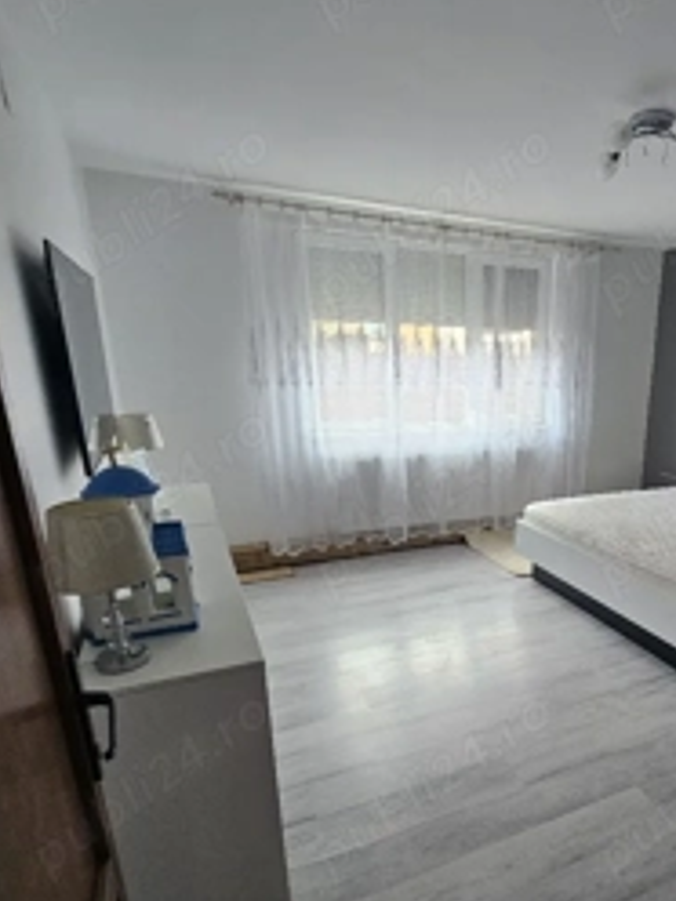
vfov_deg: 78.0
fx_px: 547
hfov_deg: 60.1
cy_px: 545
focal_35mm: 21
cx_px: 505
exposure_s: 1/50.3
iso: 100
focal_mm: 2.2
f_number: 2.2
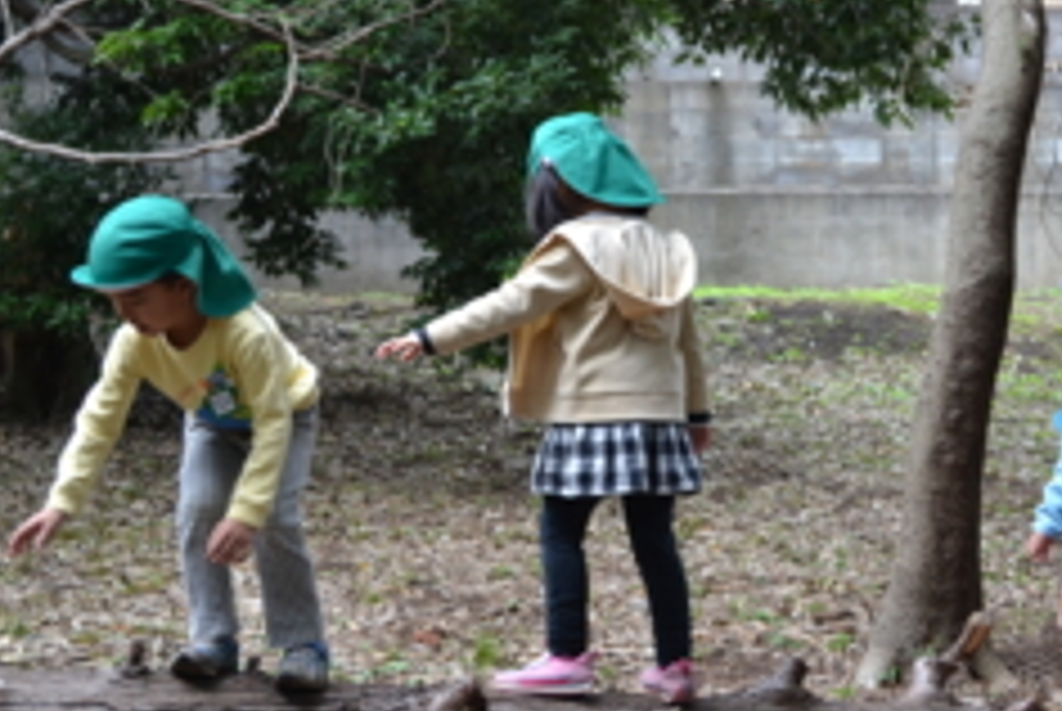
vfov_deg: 20.7
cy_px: 308
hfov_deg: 30.2
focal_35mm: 66
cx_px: 711
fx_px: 1949
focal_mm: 26
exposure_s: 1/80
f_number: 4.2
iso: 400
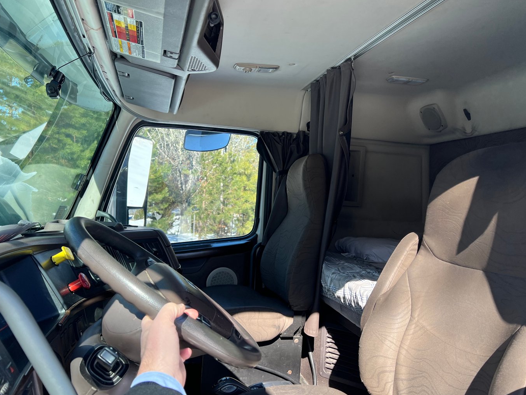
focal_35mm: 29
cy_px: 213
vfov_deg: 48.2
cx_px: 269
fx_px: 441
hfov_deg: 61.6
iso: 50
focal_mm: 5.7
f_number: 1.5
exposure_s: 1/628
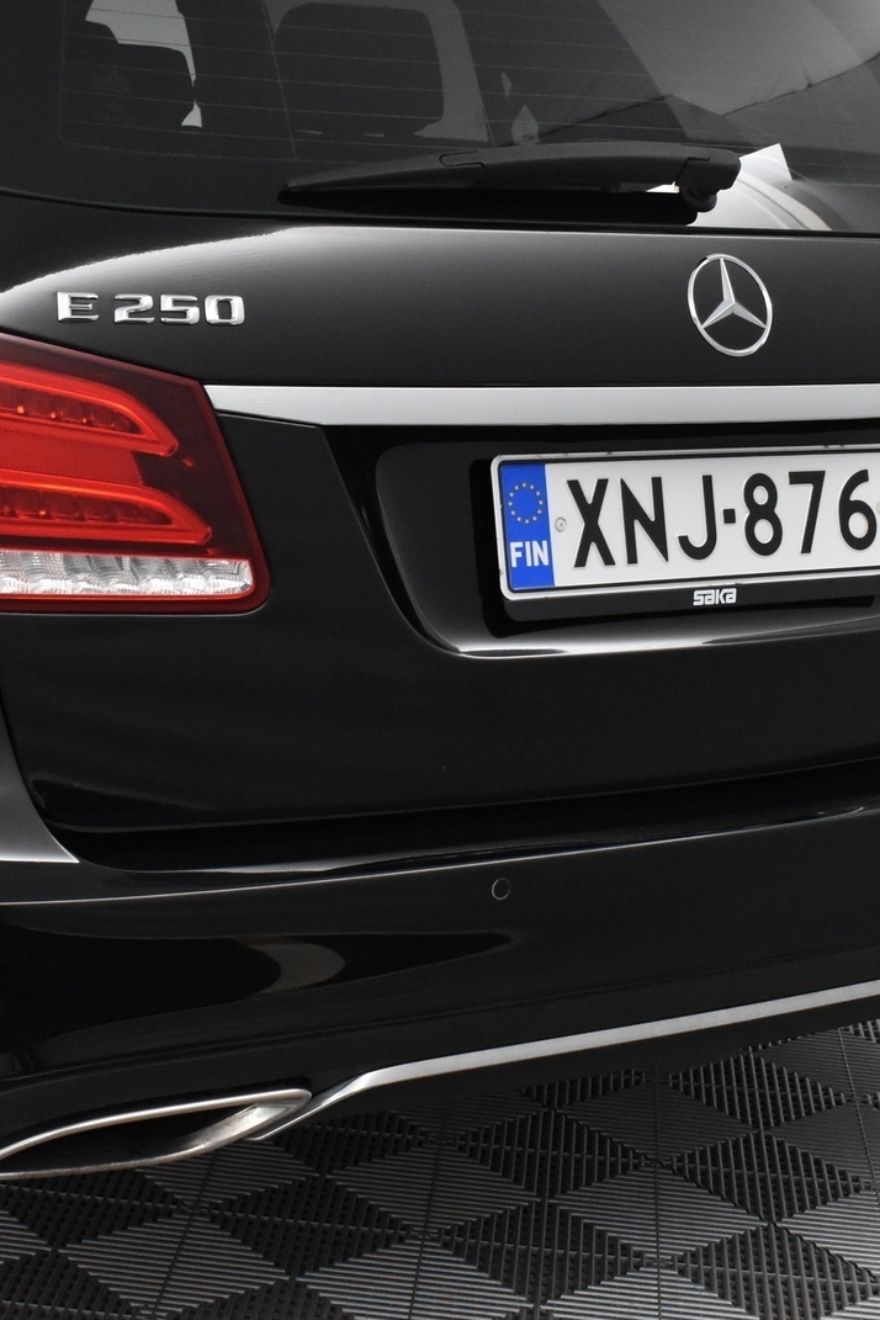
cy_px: 657
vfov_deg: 30.6
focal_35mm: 66
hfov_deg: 20.6
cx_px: 304
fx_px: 2411
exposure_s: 1/160
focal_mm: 29
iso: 3200
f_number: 6.3
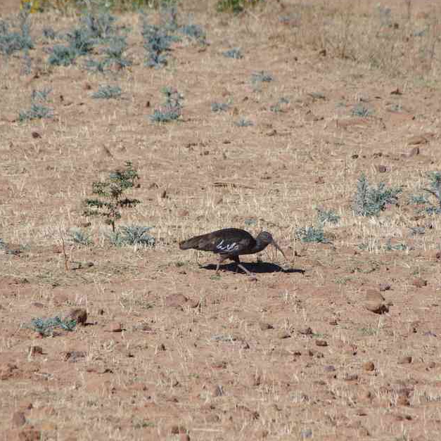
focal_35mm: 508
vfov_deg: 3.4
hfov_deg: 3.4
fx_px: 7322
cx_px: 258
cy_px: 214
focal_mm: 250
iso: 400
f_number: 10
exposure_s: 1/320
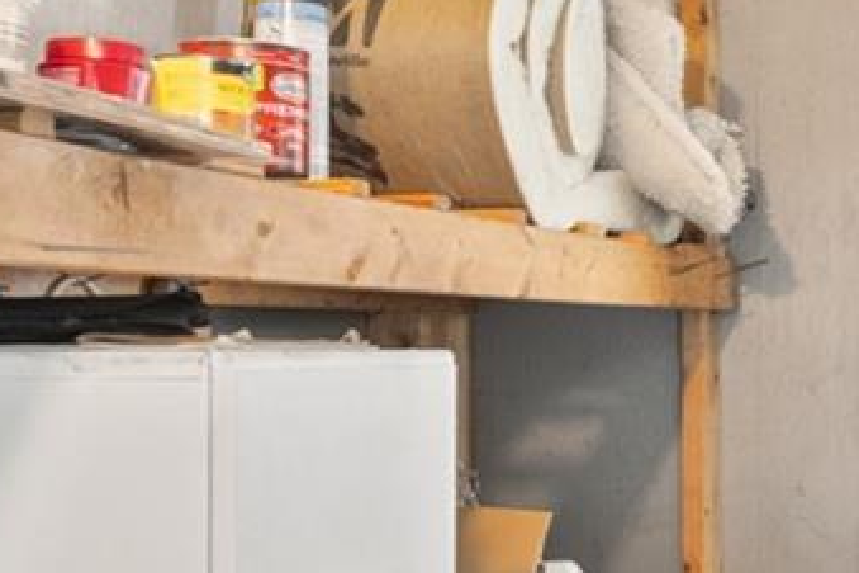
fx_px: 1575
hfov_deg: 25.2
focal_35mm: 66
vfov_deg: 20.6
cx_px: 1191
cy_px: 347
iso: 400
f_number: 7.1
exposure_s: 1.3
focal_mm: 14
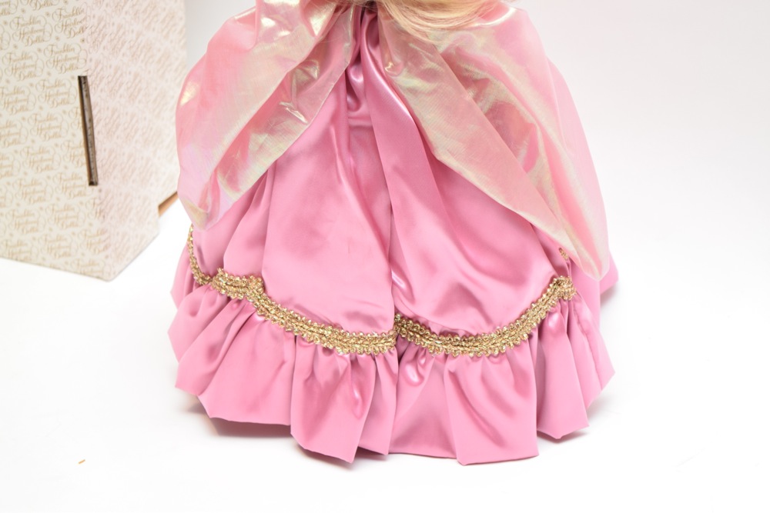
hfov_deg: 24.6
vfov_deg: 16.6
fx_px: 1765
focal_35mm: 82
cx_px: 385
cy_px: 256
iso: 800
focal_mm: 55
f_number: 5.6
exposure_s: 1/60
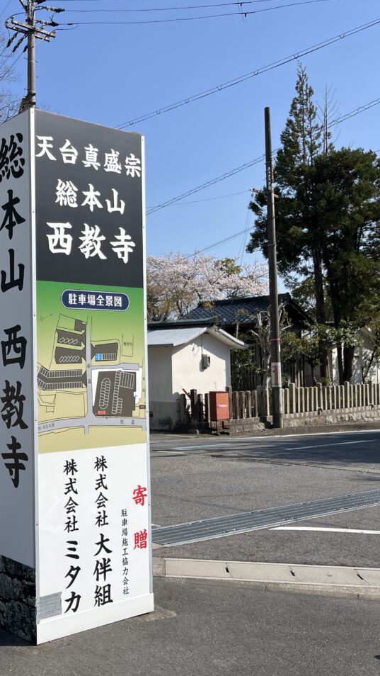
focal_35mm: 38
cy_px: 337
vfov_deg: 52.8
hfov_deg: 29.9
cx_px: 40
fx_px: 680
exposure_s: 1/4016
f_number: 1.6
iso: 50
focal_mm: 5.1
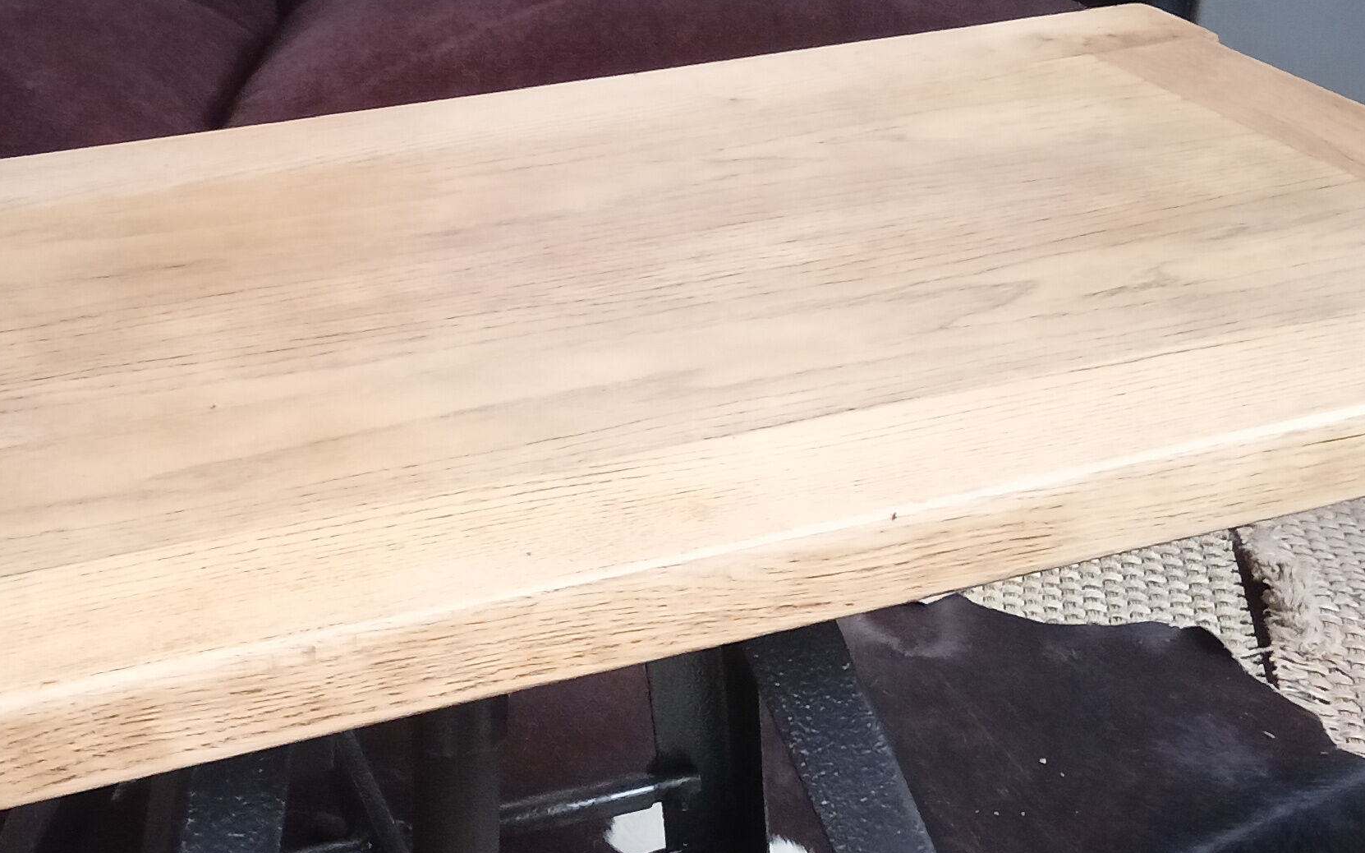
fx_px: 2566
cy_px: 645
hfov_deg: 29.6
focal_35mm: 69
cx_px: 492
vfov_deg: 18.7
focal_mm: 3.46
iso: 1175
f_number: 2.2
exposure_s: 1/20
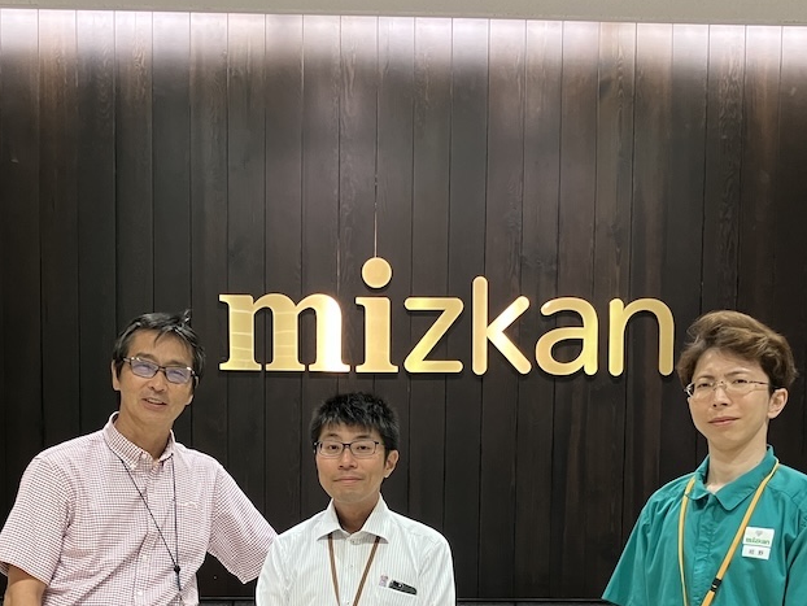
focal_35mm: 54
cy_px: 567
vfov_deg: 26.0
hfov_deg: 35.5
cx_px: 372
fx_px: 1259
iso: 160
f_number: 1.8
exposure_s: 1/60
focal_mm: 3.99
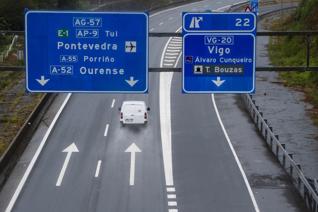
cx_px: 159
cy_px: 106
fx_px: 1457
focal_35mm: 165
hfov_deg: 12.5
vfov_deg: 8.3
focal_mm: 165
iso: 320
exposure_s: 1/60
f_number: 13
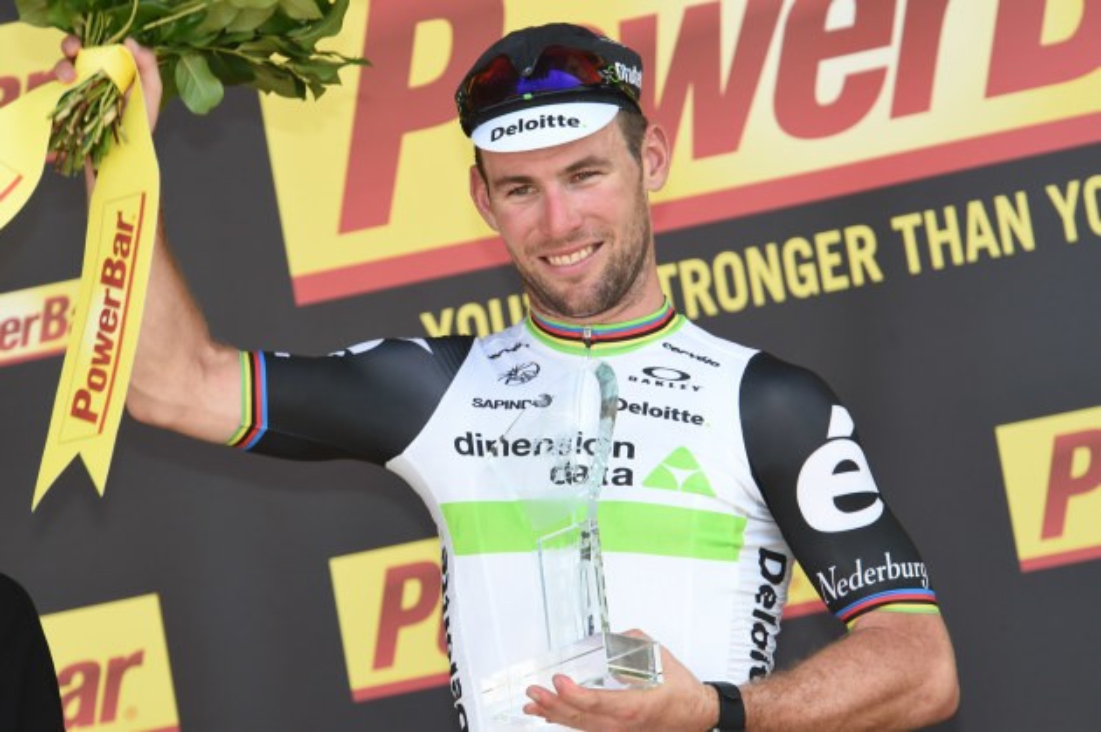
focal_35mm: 350
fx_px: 10695
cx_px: 550
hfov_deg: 5.9
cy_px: 366
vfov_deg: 3.9
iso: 1000
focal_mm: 350
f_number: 11
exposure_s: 1/250
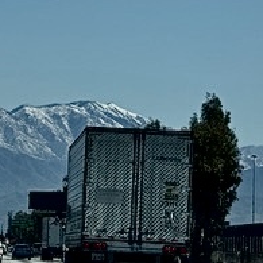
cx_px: -113
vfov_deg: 5.0
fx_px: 3000
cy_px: 40
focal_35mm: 349
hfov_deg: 5.0
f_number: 2.8
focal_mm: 15.66
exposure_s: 1/2212
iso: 64
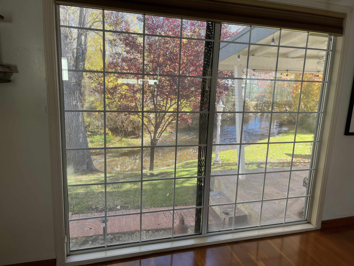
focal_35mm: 26
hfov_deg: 67.3
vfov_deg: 53.1
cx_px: 177
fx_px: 266
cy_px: 133
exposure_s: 1/121
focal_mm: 5.1
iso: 80
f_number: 1.6
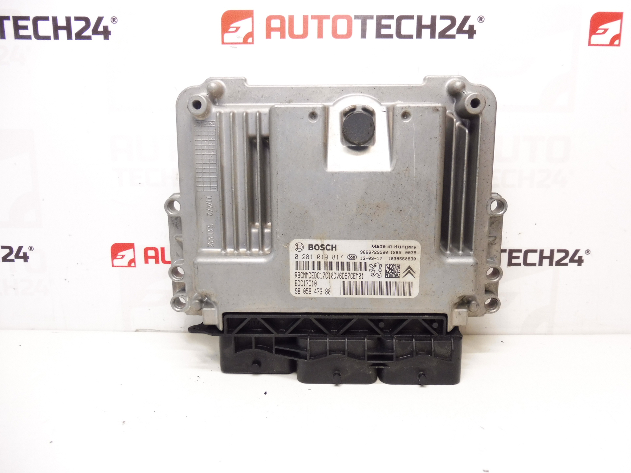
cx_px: 316
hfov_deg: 71.6
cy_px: 236
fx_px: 437
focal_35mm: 24
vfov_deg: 56.8
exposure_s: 1/80
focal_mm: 4.3
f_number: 3.5
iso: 200
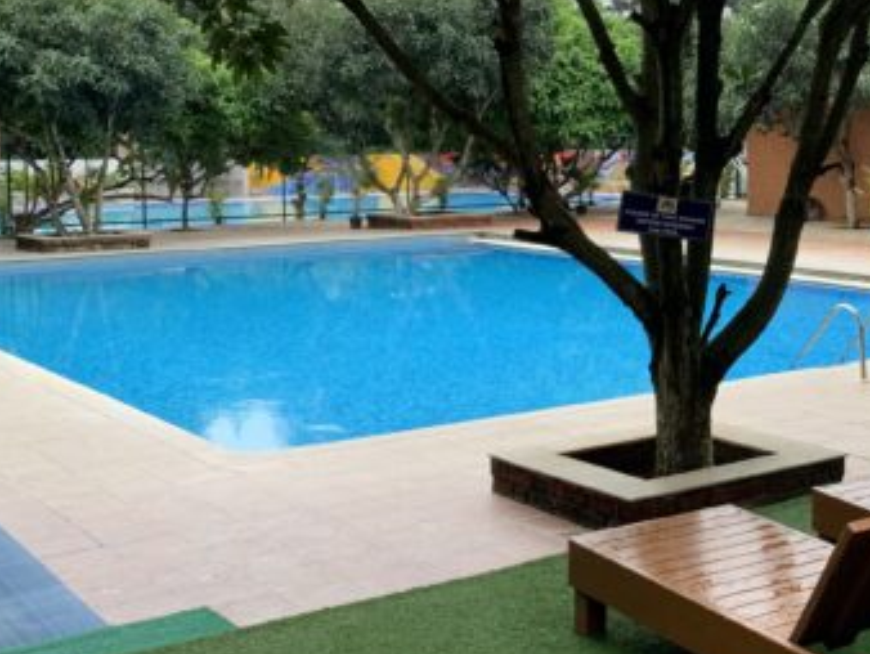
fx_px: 1484
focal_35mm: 59
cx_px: 865
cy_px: 193
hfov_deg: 30.4
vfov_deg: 24.7
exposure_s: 1/219
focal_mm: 4.25
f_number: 1.8
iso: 25
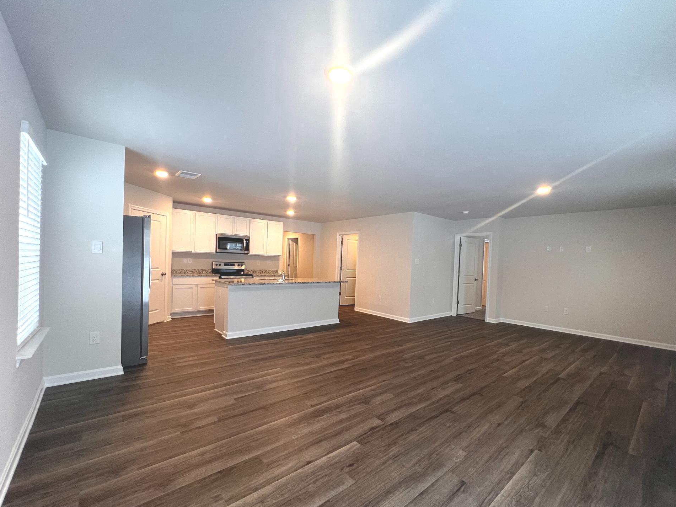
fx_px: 273
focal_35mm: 14
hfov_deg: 101.9
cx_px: 361
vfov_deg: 85.6
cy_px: 269
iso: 200
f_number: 1.8
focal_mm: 1.57
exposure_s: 1/60
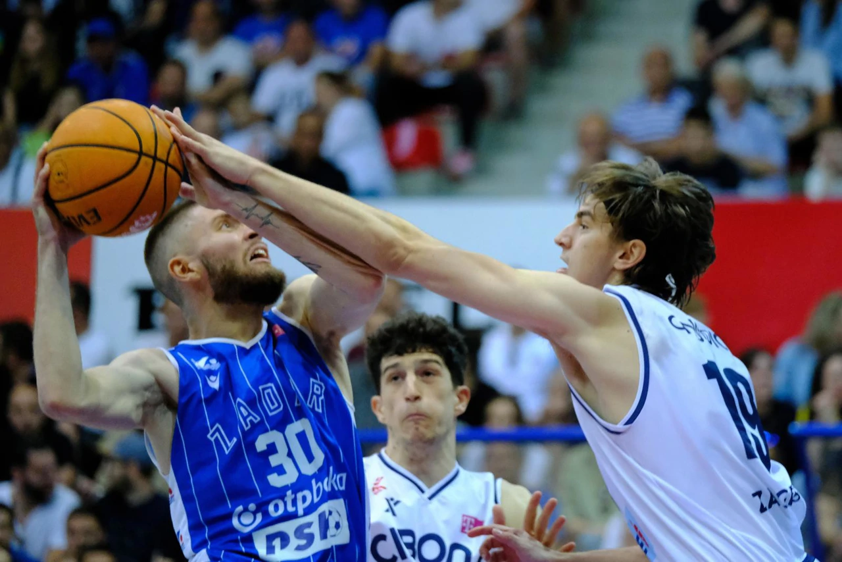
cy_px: 281
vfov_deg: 6.5
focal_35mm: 210
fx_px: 4912
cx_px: 421
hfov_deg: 9.8
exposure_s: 1/1000
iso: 6400
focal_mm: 140
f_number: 2.8
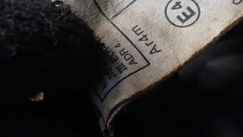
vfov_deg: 23.4
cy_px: 13
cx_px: 137
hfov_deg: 41.2
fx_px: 322
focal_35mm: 50
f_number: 2.3
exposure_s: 1/125
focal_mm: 5.4
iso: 400
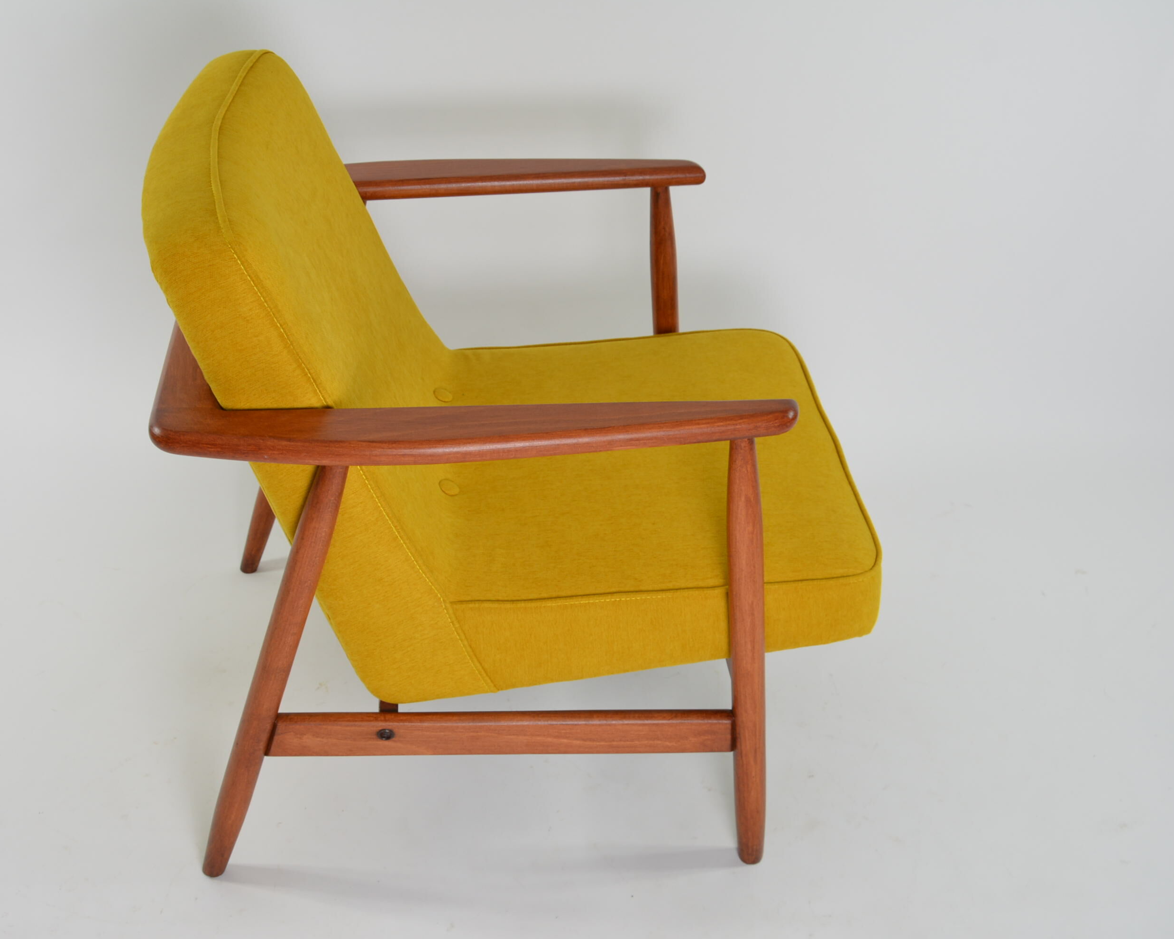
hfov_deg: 43.2
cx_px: 532
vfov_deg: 35.2
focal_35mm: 43
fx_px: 1479
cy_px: 468
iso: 400
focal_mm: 25
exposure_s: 1/60
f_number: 7.1
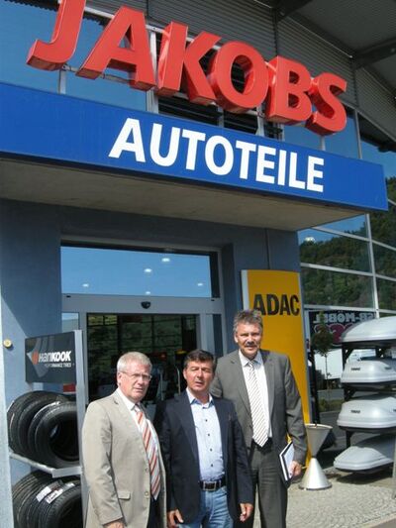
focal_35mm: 40
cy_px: 264
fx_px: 610
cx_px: 198
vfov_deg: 46.8
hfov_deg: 36.0
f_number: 5.1
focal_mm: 8.5
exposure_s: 1/210
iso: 64
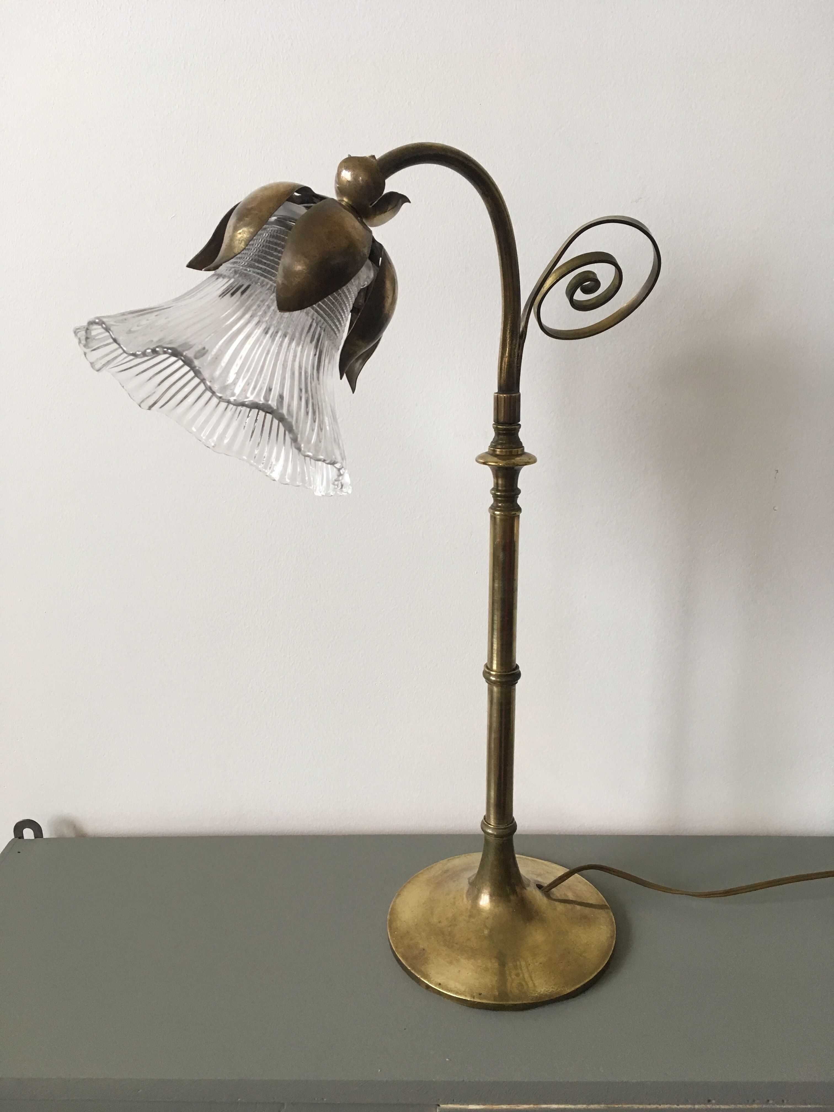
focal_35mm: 29
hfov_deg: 48.2
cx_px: 417
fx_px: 932
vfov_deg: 61.7
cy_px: 556
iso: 64
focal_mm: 4.15
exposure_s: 1/33
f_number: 2.2
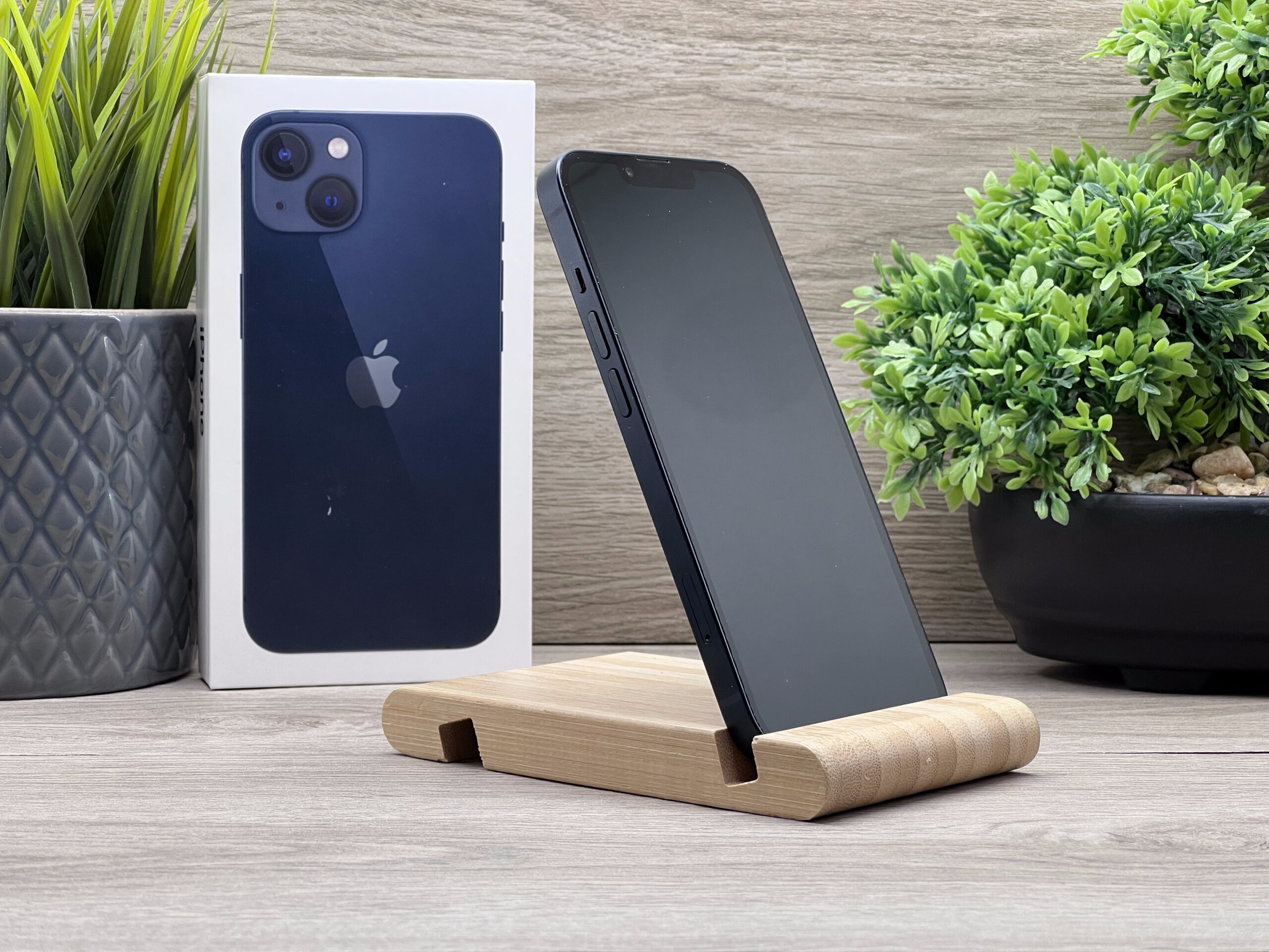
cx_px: 634
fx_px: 2823
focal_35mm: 77
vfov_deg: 19.1
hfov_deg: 25.3
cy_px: 476
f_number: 2.8
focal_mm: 9
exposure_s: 1/100
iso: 100
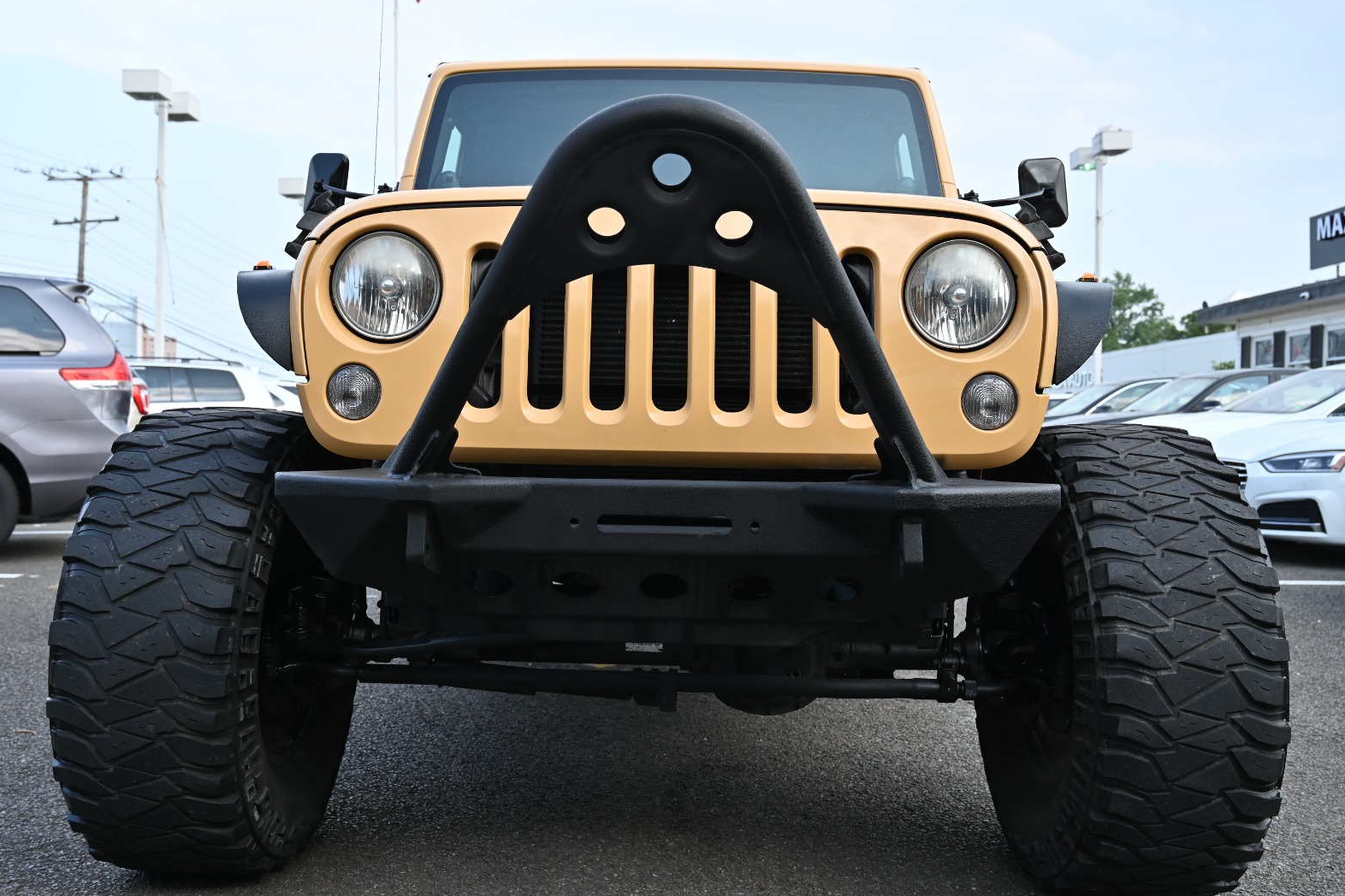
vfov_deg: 40.5
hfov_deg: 57.9
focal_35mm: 33
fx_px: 1215
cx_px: 655
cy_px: 451
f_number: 5.6
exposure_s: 1/250
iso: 200
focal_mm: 31.5
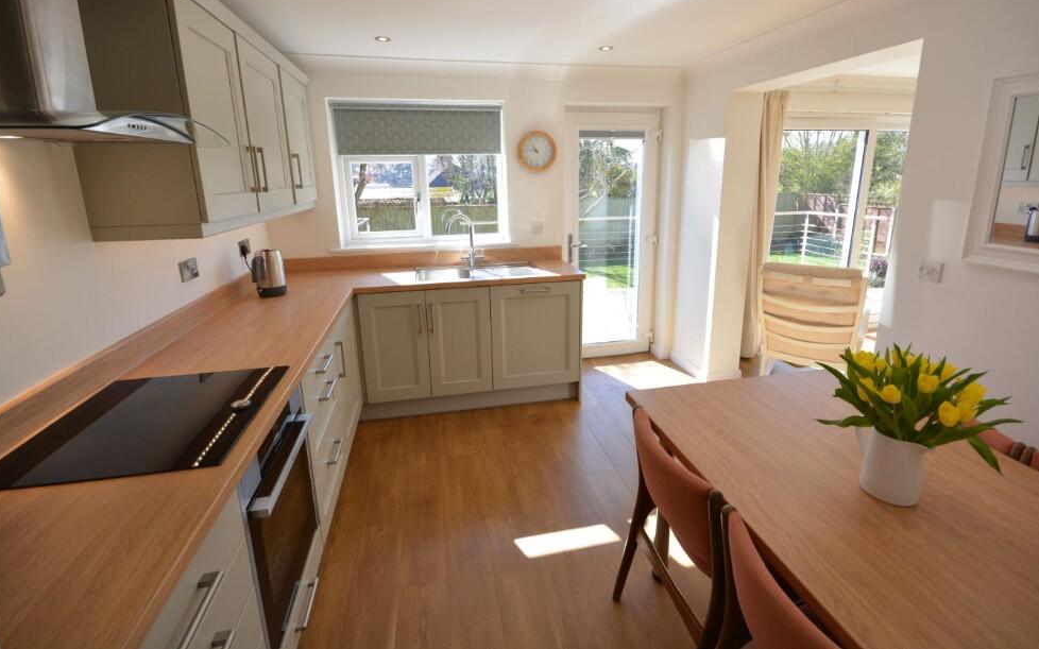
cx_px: 536
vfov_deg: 71.0
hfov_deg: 97.8
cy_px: 288
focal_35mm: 16
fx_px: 453
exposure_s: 1/125
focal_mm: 10
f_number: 8
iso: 400
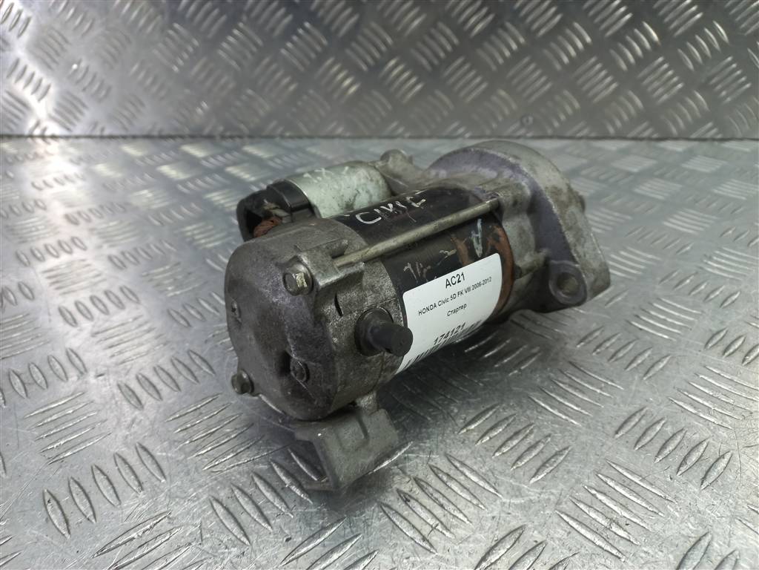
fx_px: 548
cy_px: 285
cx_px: 380
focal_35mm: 25
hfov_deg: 69.4
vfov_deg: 54.9
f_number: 1.8
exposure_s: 1/50
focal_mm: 4.6
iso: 80
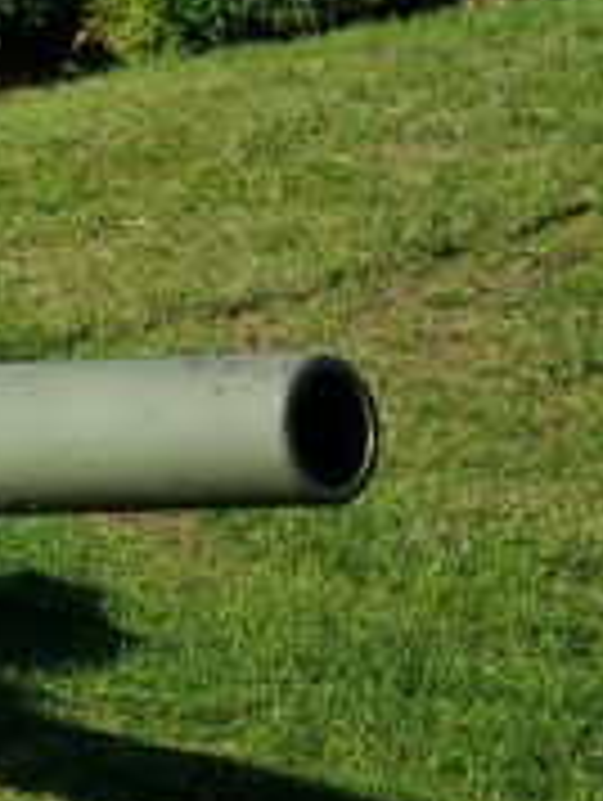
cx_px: -828
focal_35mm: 138
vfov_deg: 14.1
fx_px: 3198
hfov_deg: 9.6
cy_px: 0
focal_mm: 4.6
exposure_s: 1/1275
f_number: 1.8
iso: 40
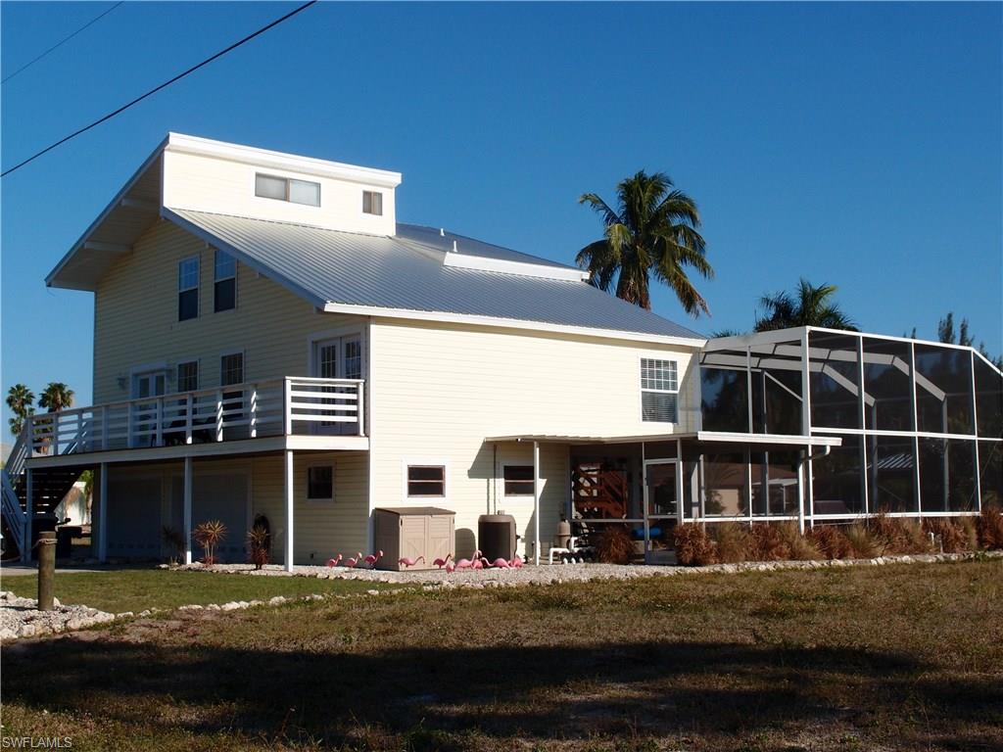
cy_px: 376
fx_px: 1333
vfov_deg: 31.5
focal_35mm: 46
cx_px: 502
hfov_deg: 41.2
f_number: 6.3
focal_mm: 9.87
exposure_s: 1/640
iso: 100
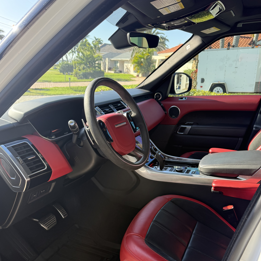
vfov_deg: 54.3
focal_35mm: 29
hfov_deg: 55.6
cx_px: 128
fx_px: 247
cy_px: 178
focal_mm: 6.76
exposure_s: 1/440
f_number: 1.78
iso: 100
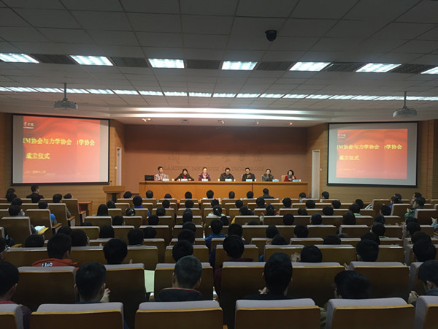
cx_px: 219
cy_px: 164
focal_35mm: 29
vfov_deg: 48.2
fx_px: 367
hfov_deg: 61.7
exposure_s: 1/33
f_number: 2.2
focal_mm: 4.15
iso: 100
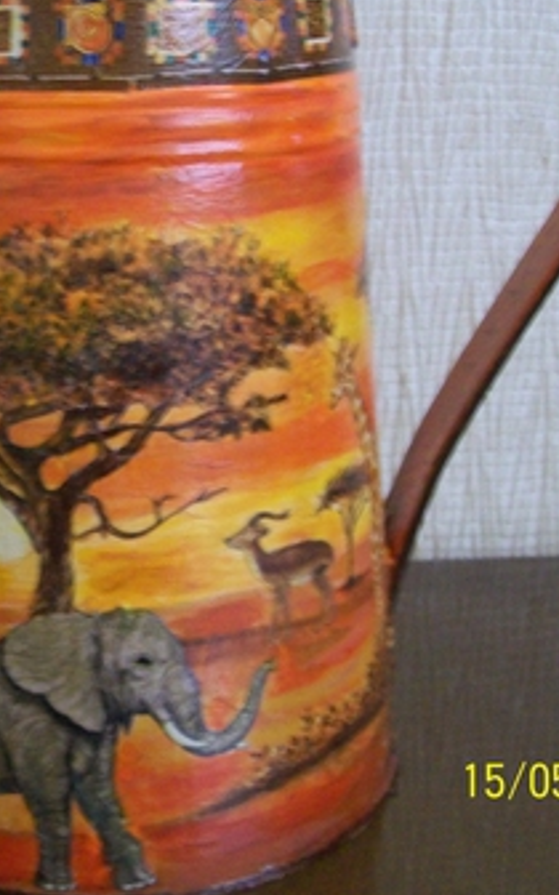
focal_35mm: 59
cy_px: 353
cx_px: 27
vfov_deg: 34.4
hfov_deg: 21.4
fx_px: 1438
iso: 200
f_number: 2.7
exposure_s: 1/8
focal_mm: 6.1
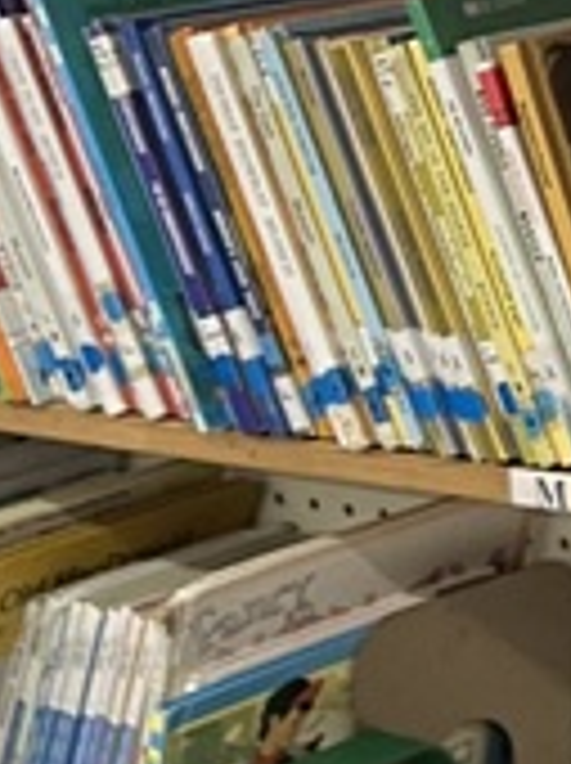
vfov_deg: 12.6
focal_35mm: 157
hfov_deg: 8.2
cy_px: 351
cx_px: 1605
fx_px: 3462
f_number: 1.6
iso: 160
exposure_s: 1/60
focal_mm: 5.1
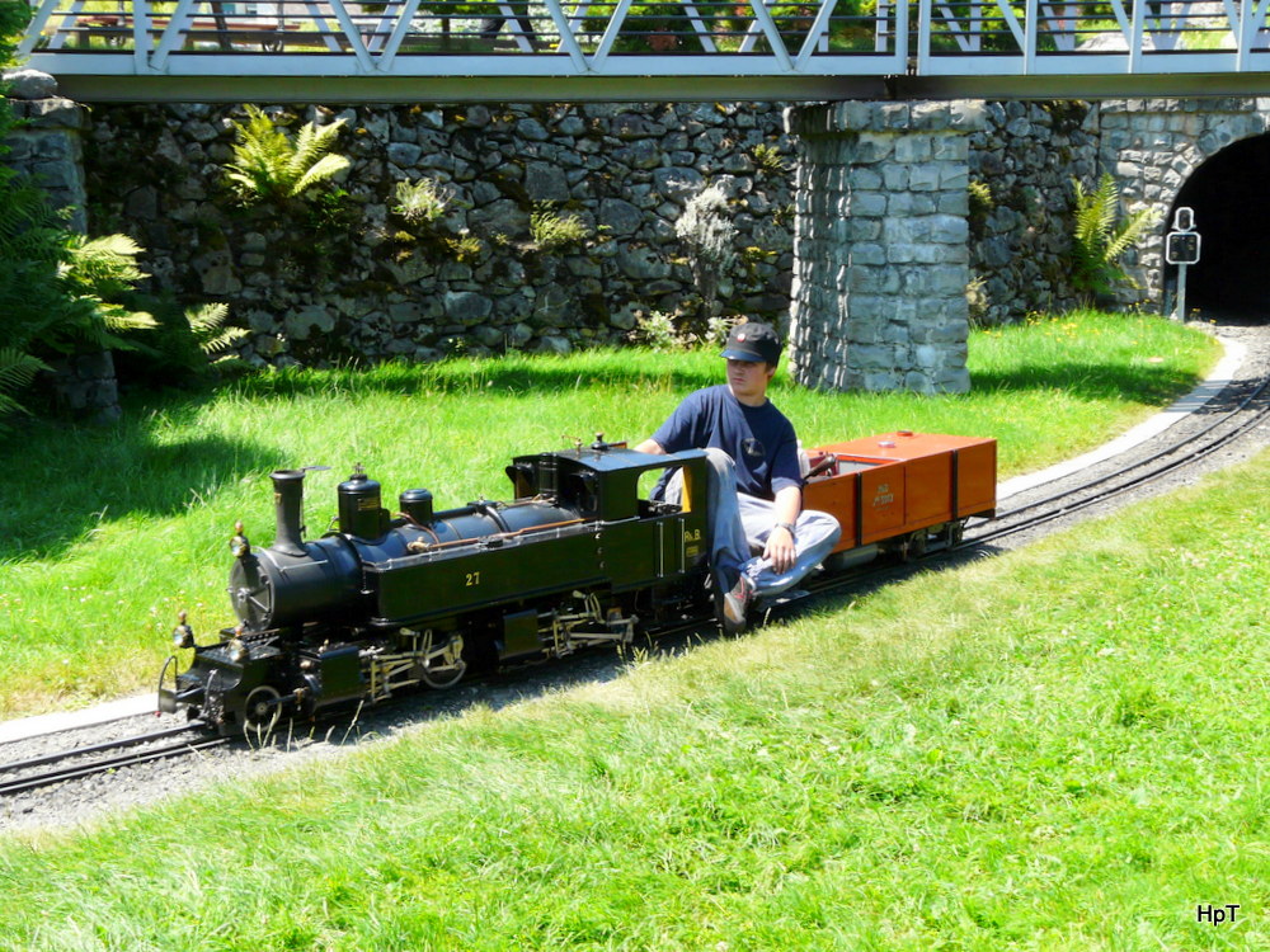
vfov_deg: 27.5
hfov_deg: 36.2
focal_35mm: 53
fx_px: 1944
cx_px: 635
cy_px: 476
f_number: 4.5
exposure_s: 1/200
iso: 100
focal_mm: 8.8
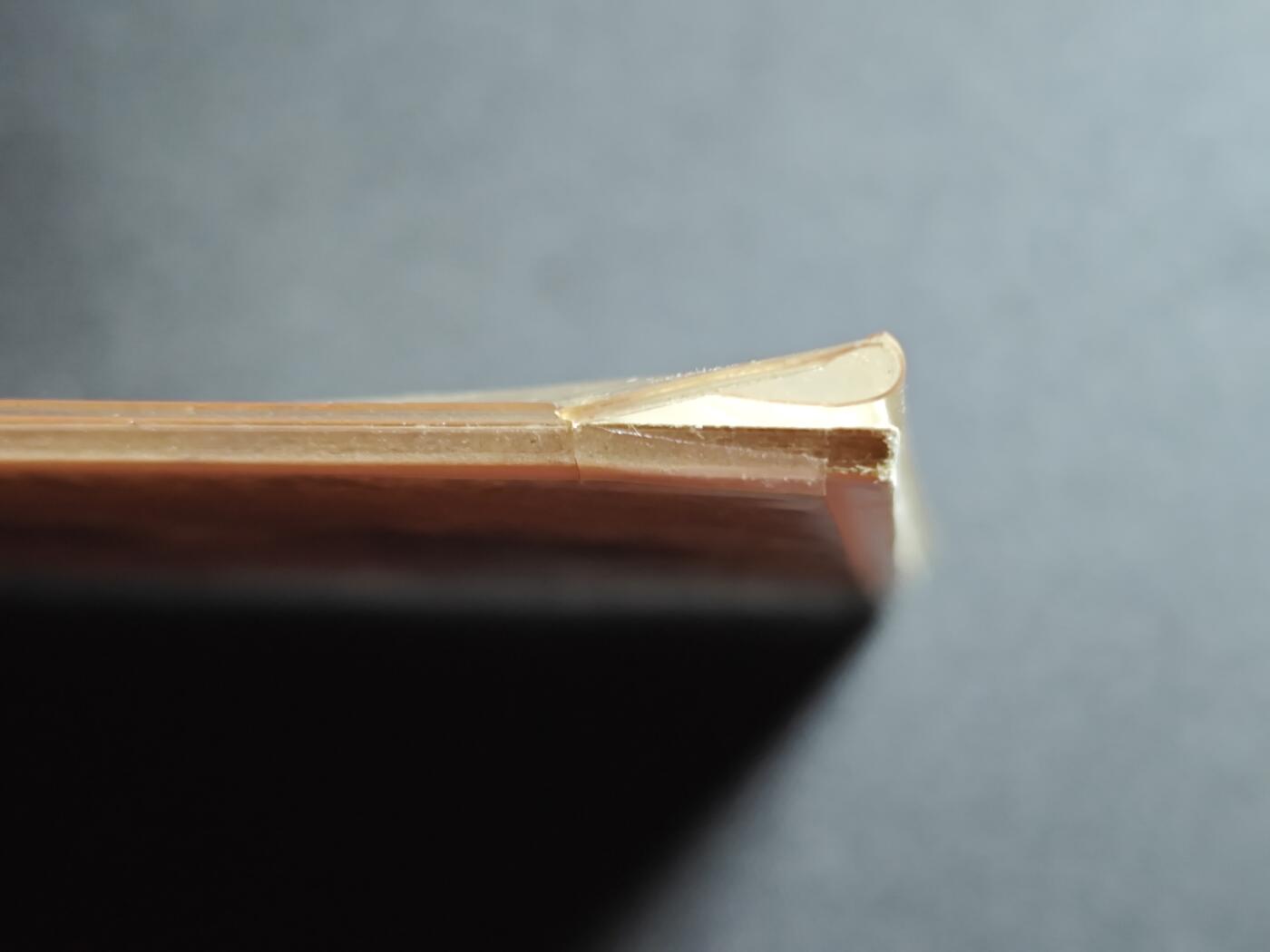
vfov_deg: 29.7
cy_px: 476
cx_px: 635
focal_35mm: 49
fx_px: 1798
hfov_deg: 38.9
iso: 640
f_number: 1.6
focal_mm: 5.84
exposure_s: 1/25.9
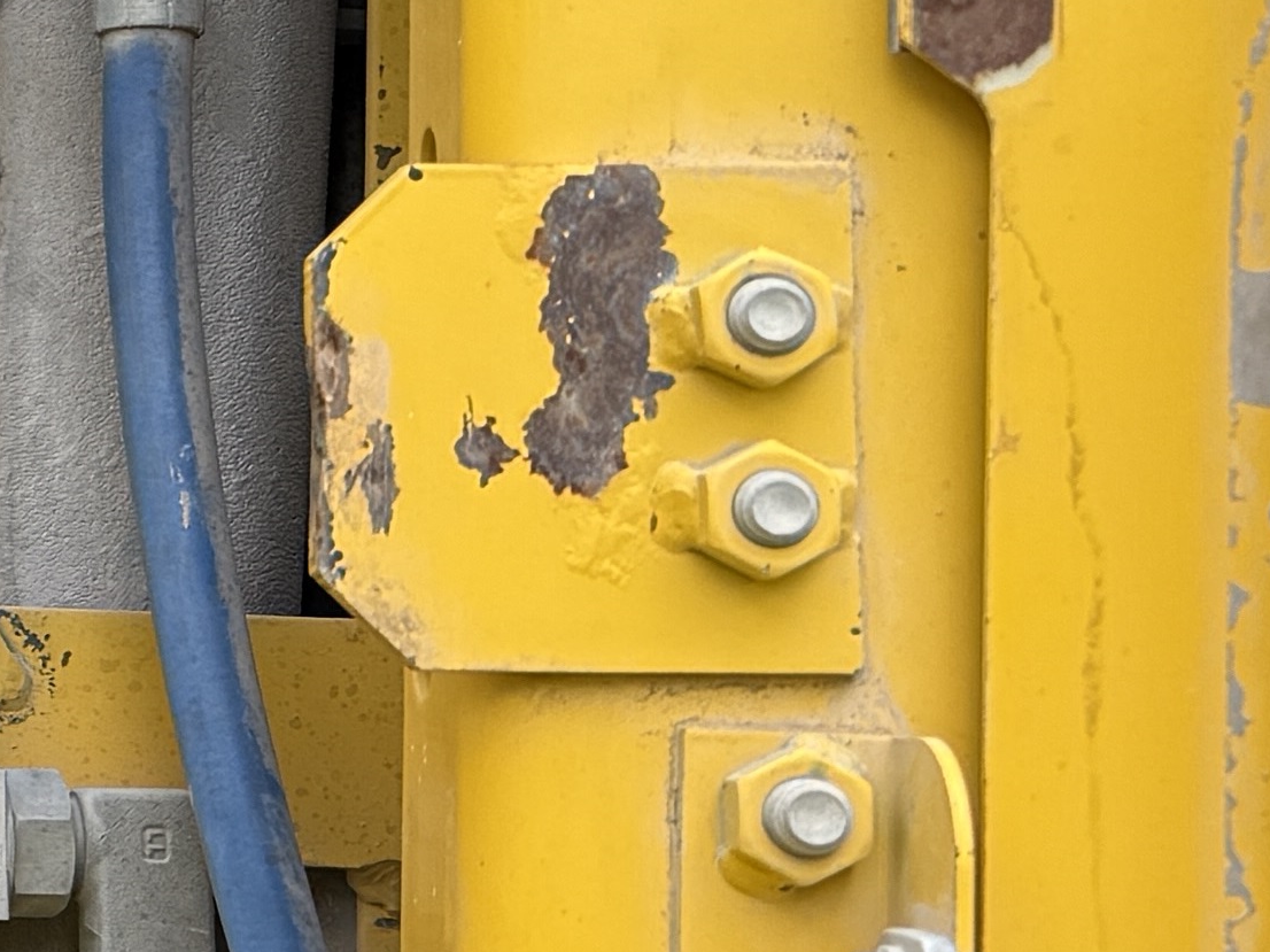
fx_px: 4548
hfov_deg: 12.4
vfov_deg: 11.9
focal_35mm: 124
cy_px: 338
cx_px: -1796
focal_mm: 6.76
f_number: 1.78
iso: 80
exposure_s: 1/742
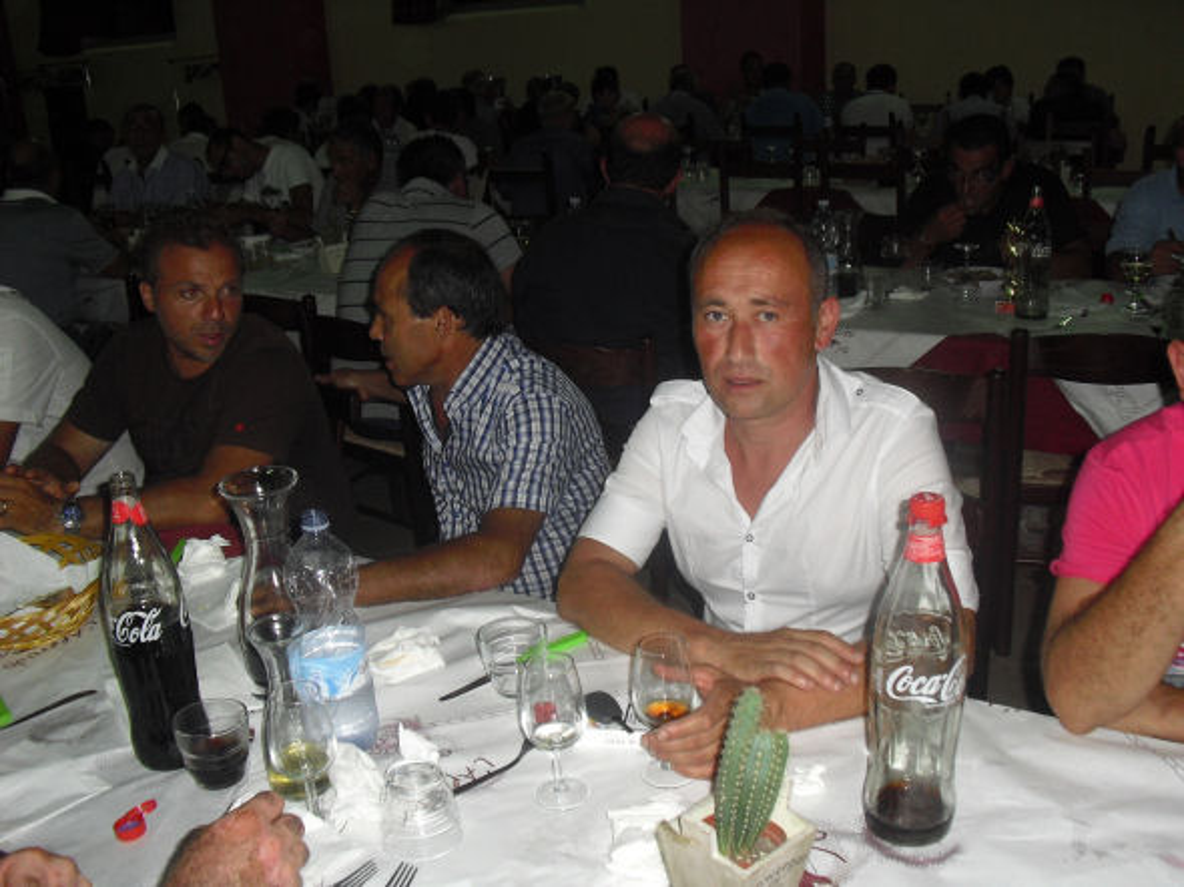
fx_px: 1231
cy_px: 444
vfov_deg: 39.6
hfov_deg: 51.4
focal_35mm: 36
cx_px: 592
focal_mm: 6.3
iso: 200
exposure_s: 1/60
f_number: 3.1
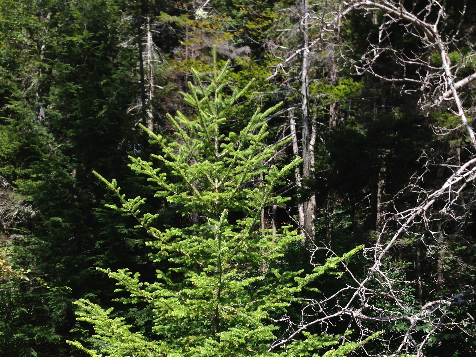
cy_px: 305
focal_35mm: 45
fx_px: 619
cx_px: 235
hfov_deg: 42.1
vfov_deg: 31.0
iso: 50
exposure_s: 1/733
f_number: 2.4
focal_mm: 4.13
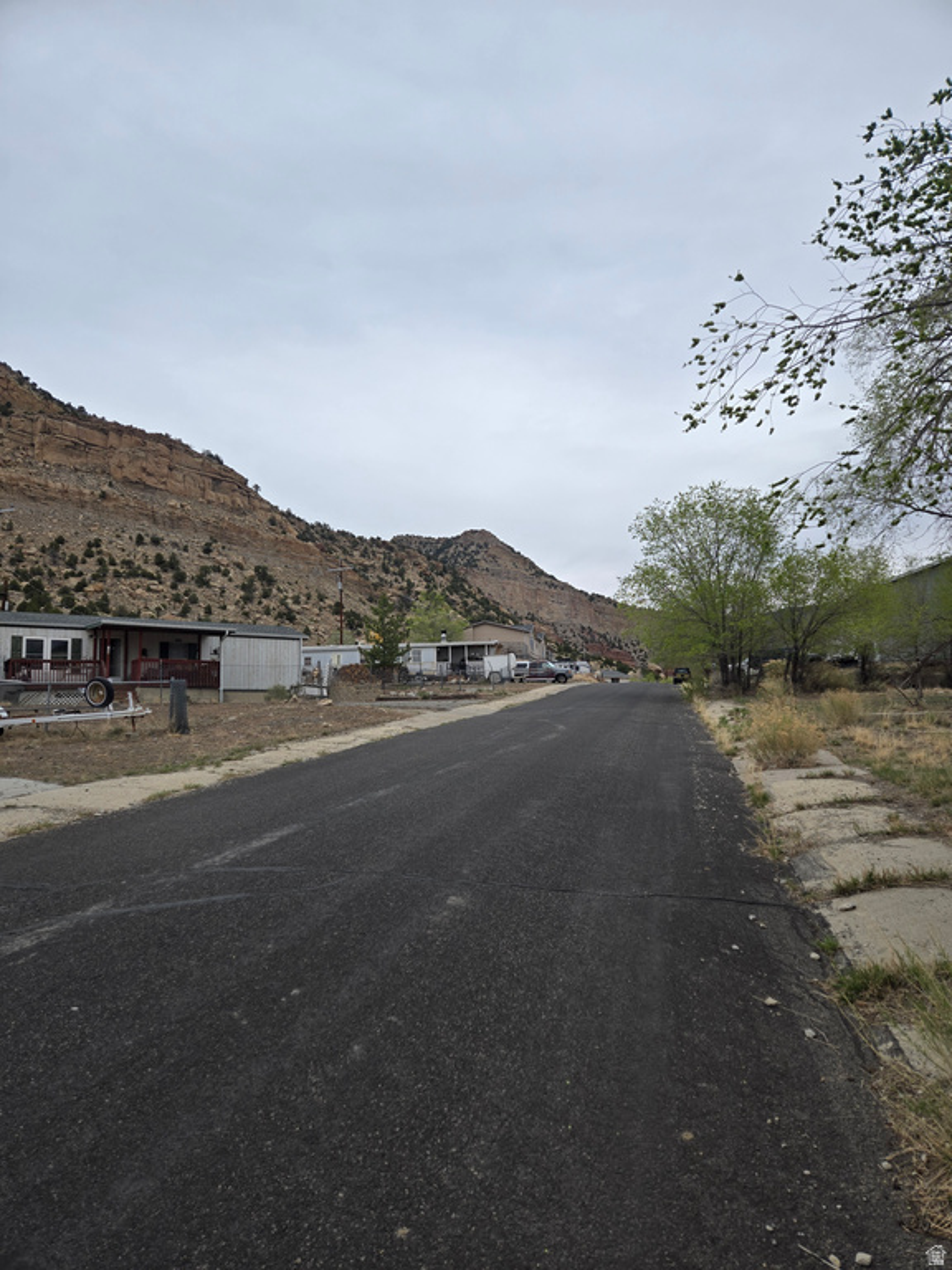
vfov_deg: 73.9
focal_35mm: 23
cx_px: 476
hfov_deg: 58.9
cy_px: 635
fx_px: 843
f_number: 1.8
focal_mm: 5.4
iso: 25
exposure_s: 1/1732
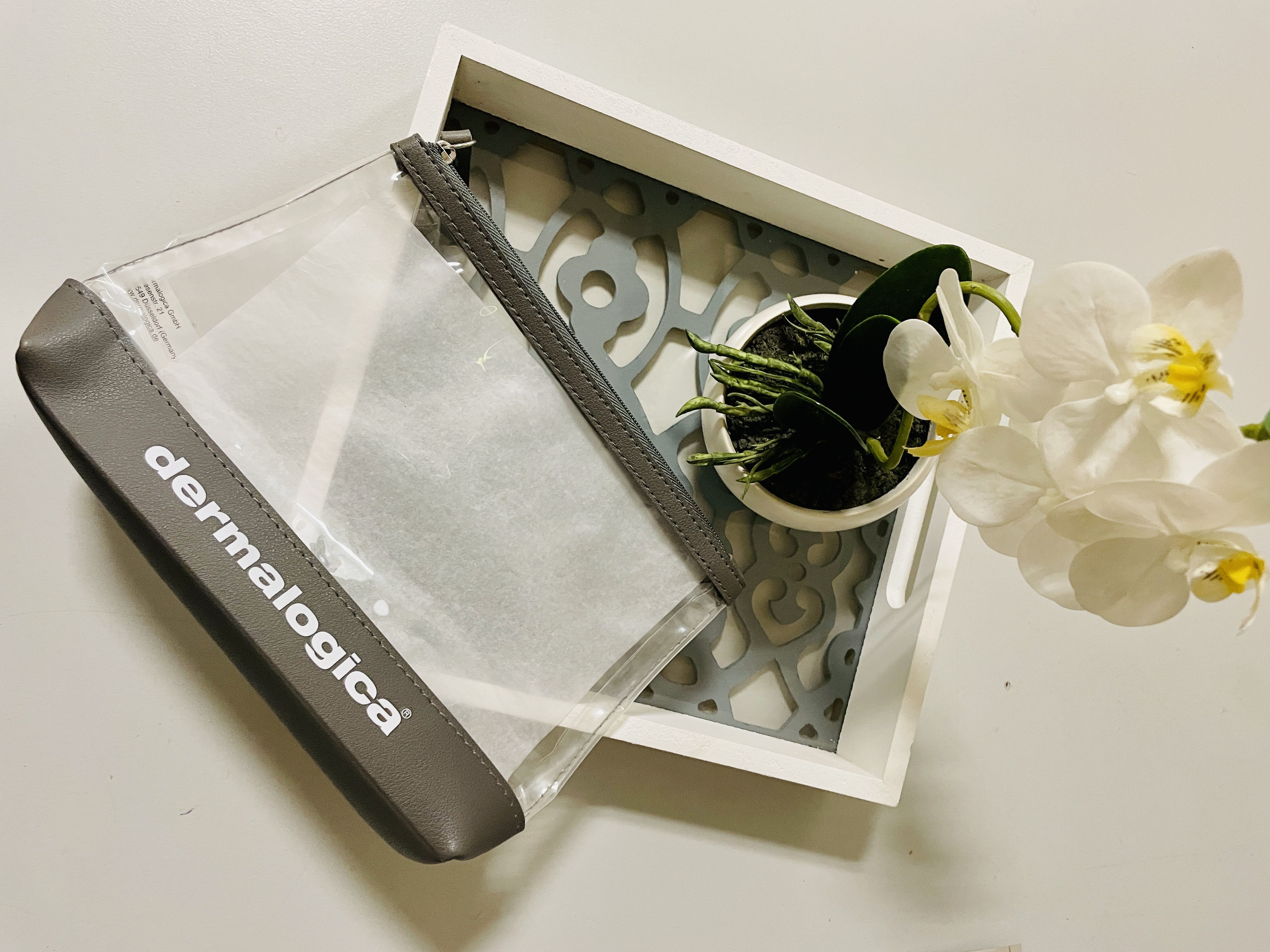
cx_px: 635
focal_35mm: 26
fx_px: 954
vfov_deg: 53.1
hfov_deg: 67.3
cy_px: 476
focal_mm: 4.2
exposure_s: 1/50
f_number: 1.6
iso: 320
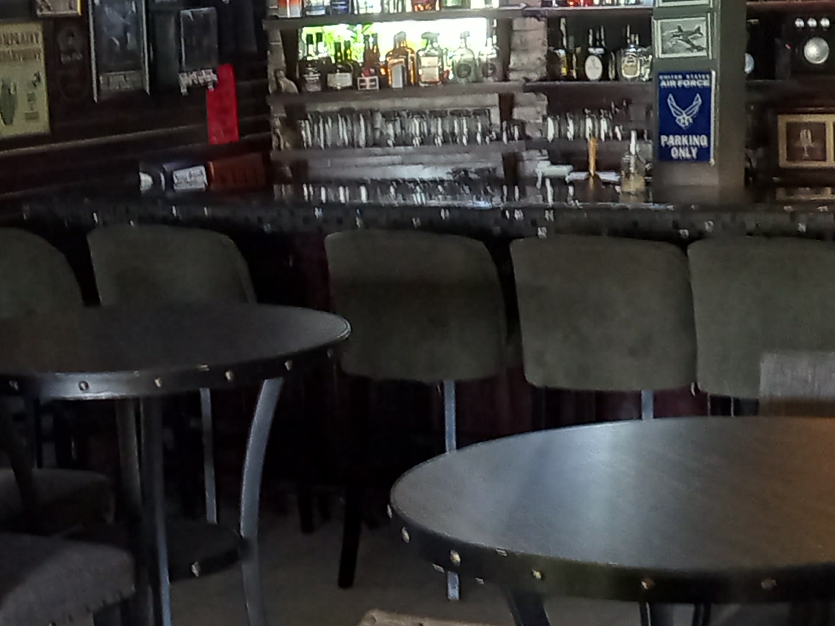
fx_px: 2147
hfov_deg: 21.9
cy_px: 533
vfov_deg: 16.4
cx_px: 275
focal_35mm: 89
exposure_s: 1/25
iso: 500
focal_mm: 4.6
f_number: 2
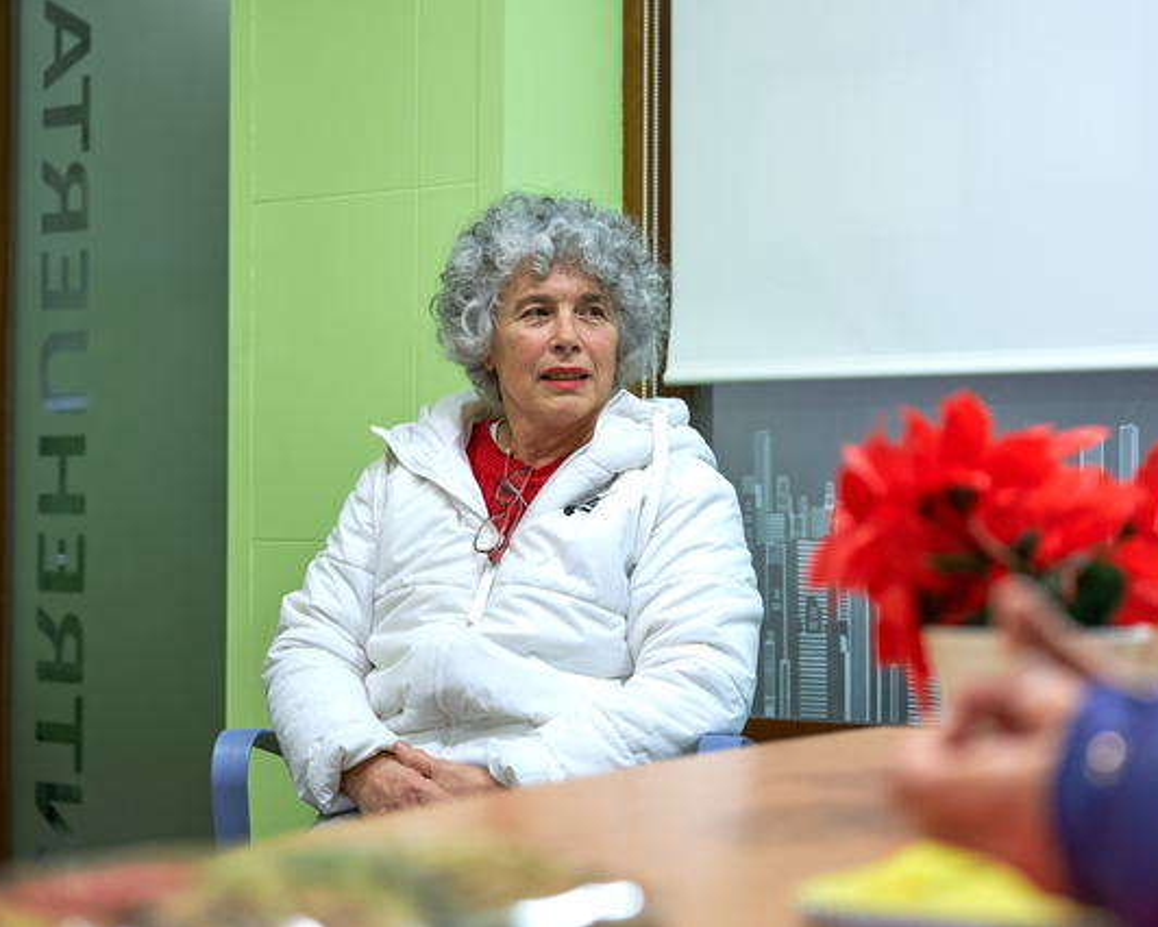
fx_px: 2091
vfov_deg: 25.0
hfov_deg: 30.9
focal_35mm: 61
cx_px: 662
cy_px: 464
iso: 800
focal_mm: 54
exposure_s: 1/50
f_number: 2.8
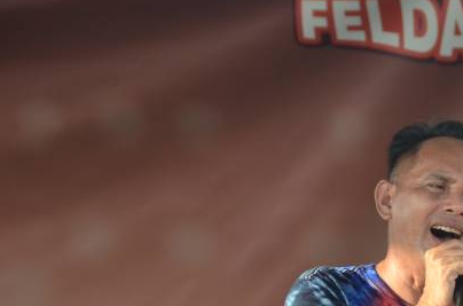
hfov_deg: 4.3
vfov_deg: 2.8
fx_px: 6195
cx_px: 442
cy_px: 355
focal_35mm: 483
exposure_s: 1/200
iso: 200
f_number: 5.6
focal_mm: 130
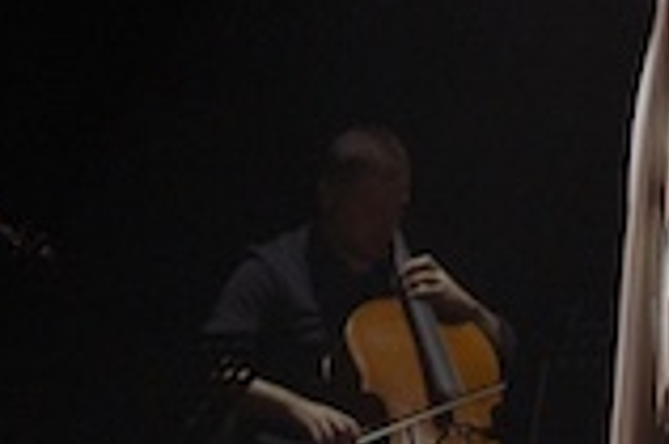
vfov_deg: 4.2
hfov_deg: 6.3
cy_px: 292
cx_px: 548
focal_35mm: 329
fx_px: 6107
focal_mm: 102
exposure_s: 1/200
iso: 3200
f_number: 5.6
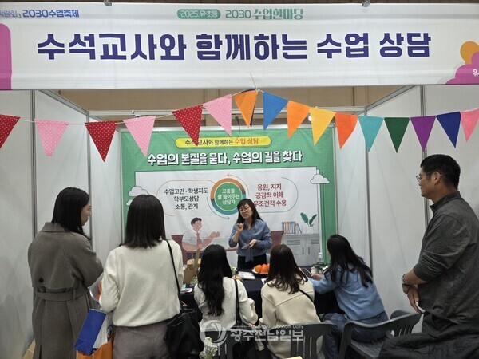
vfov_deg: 58.9
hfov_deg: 73.9
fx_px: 318
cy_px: 180
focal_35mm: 23
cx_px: 240
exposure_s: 1/120
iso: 160
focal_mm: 5.4
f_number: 1.8
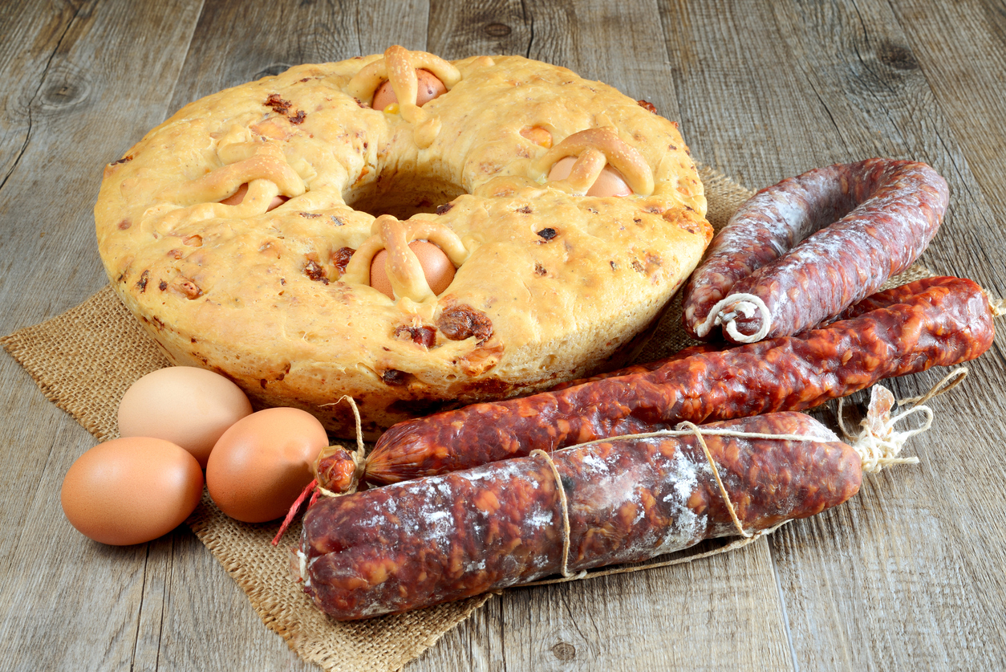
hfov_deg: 33.4
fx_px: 1677
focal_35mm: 60
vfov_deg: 22.6
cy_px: 336
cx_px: 503
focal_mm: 60
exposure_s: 2.5
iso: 160
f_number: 18
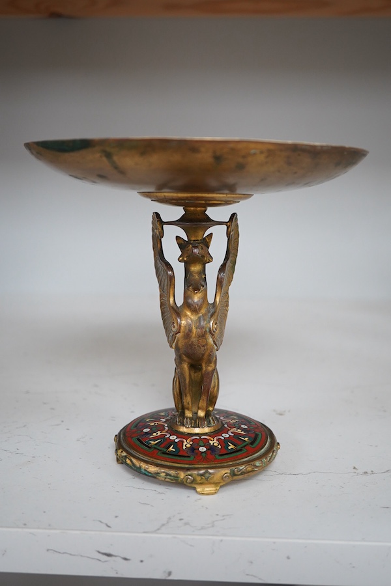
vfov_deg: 43.6
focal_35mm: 45
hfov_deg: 29.9
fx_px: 733
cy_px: 293
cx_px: 196
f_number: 5.6
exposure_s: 1/125
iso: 1250
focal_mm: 30
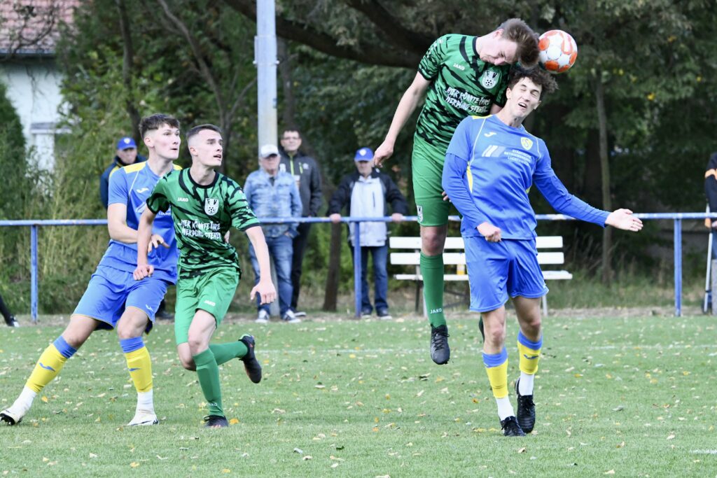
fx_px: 4780
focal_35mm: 240
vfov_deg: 5.7
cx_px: 358
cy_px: 239
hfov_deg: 8.6
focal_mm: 240
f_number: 8
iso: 6400
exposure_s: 1/1600
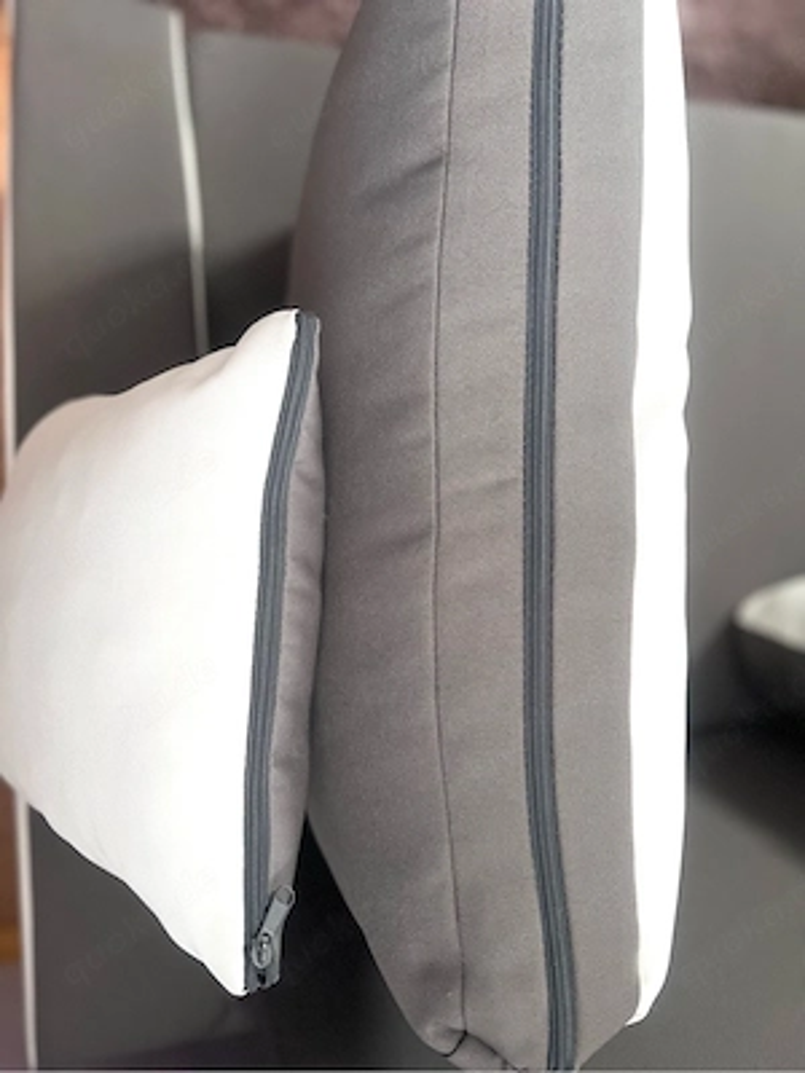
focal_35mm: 26
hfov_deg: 53.1
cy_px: 536
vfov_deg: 67.3
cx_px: 402
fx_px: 806
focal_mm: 5.7
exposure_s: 1/60
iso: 500
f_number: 1.5
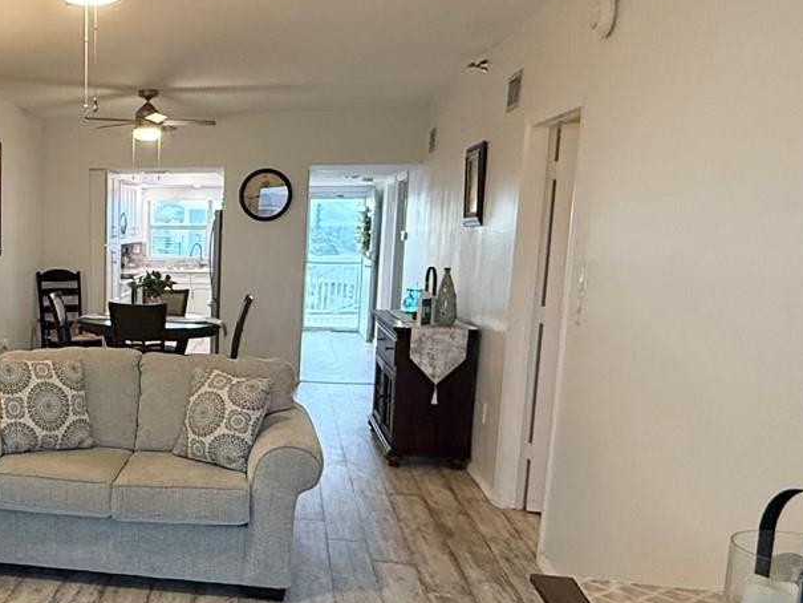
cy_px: 372
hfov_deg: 45.4
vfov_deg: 38.5
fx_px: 858
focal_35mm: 37
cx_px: 78
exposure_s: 1/120
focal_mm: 2.22
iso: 500
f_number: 2.2
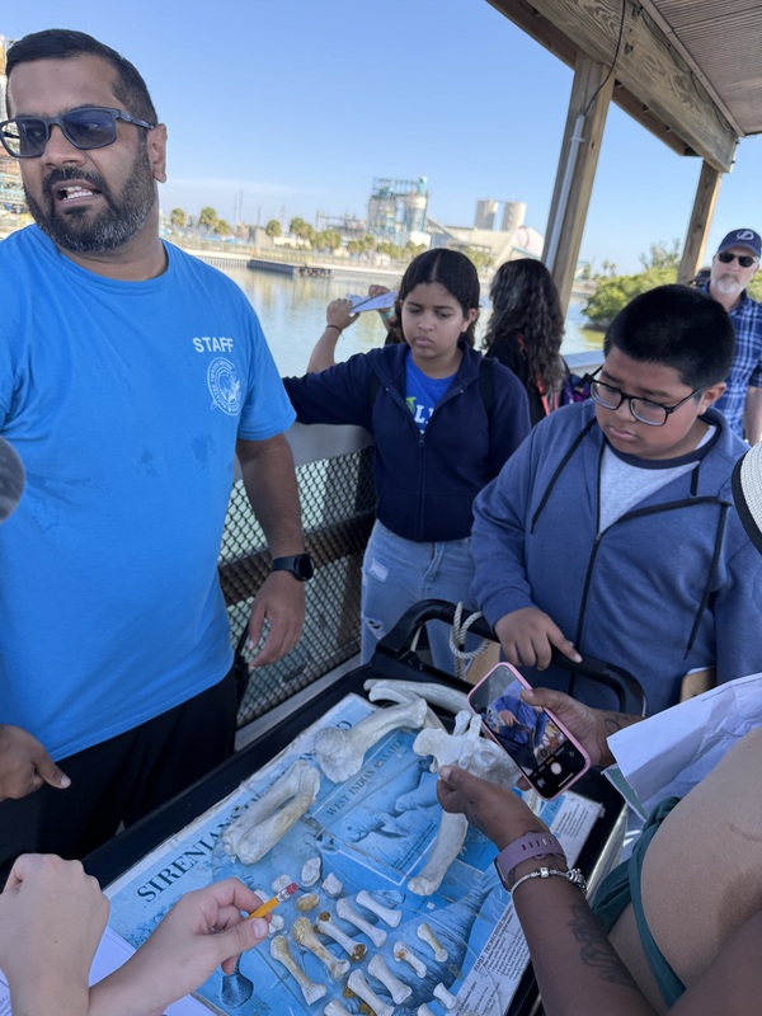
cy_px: 508
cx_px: 381
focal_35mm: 24
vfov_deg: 71.6
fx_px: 704
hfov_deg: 56.8
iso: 100
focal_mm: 6.76
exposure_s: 1/1156
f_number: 1.78
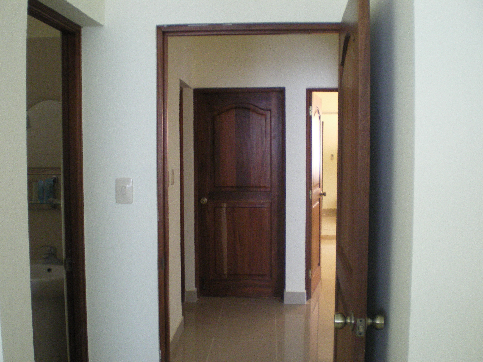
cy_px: 181
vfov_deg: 37.7
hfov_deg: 49.0
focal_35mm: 38
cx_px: 242
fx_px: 530
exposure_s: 1/20
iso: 400
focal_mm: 6.3
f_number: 3.1
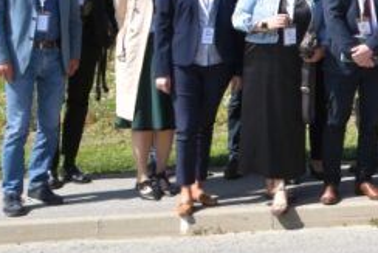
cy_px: -7
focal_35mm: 132
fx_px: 1388
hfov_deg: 14.3
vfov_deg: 10.3
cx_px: 603
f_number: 10
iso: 200
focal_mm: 21
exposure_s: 1/400
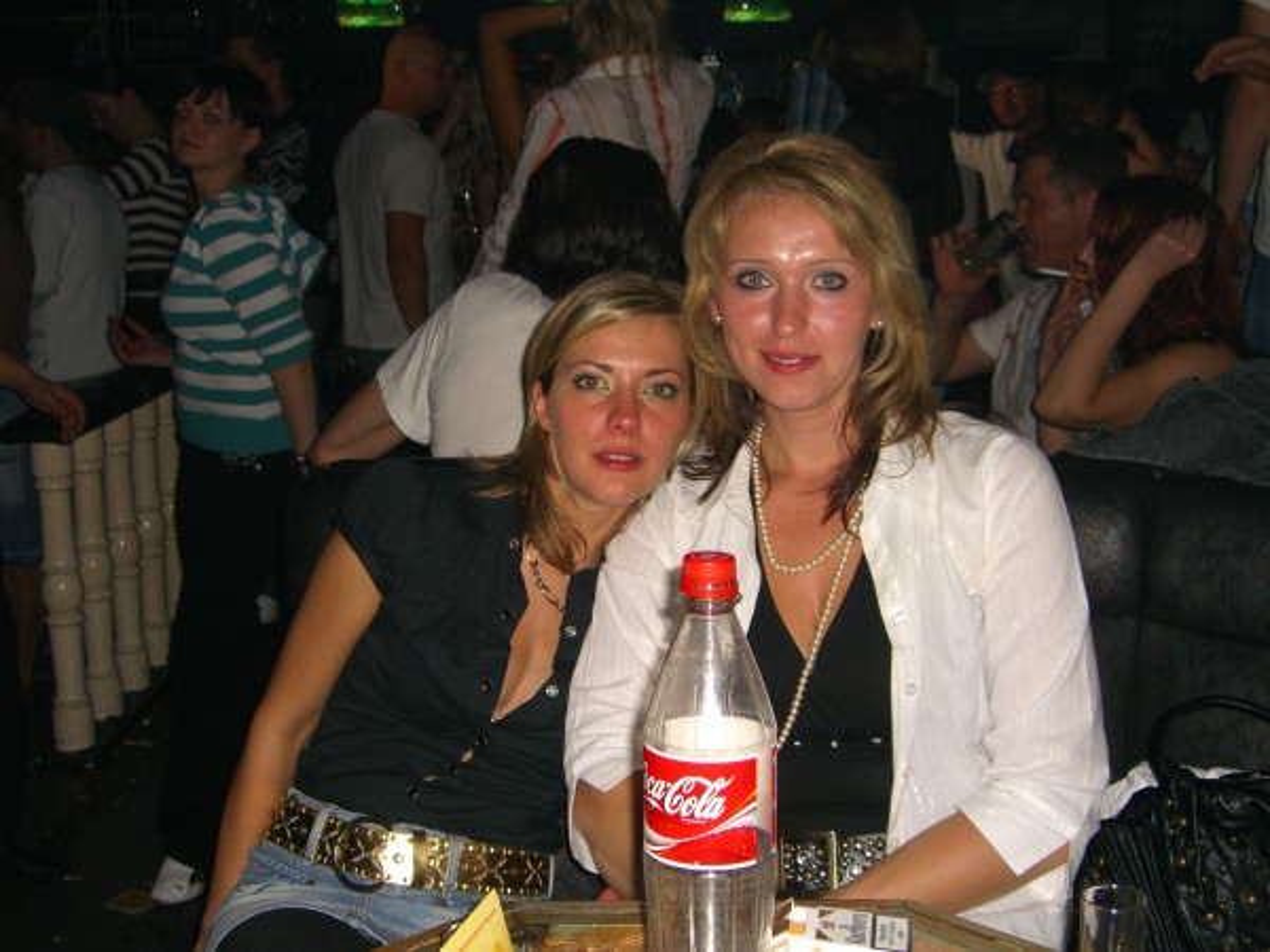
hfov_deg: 41.2
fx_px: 1688
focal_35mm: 46
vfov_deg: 31.5
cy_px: 476
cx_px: 635
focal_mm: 9.5
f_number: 3.1
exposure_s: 1/60
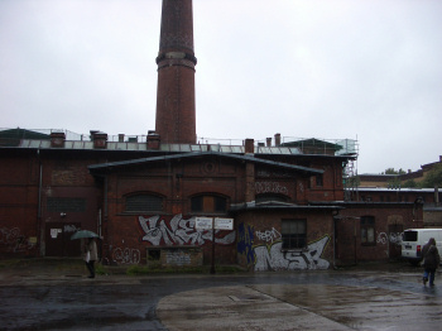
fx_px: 447
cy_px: 166
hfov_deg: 52.7
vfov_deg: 40.7
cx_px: 221
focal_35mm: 35
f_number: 2.6
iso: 80
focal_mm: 5.8
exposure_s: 1/100
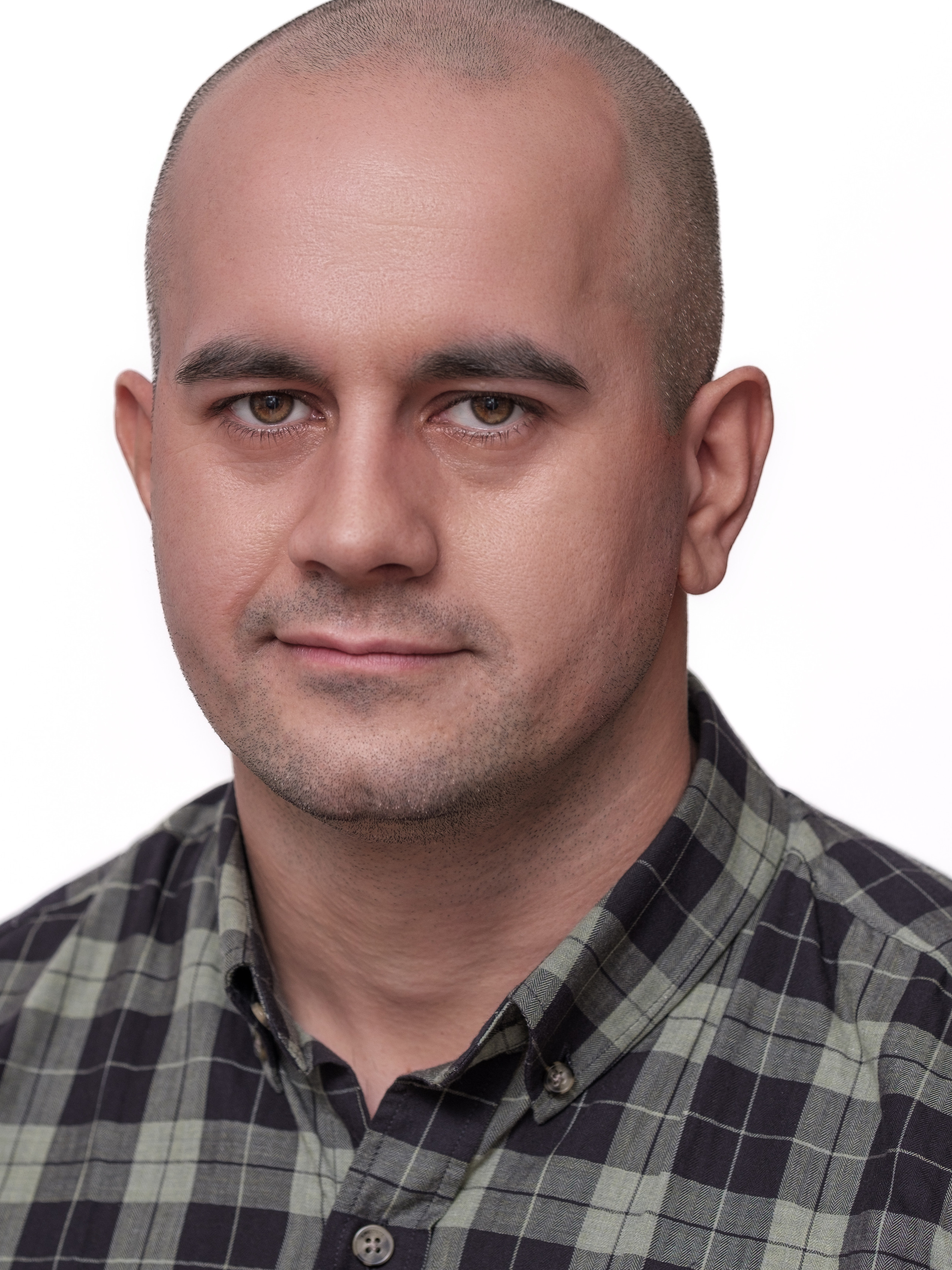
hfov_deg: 9.5
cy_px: 538
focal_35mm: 157
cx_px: 465
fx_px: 5757
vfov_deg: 12.6
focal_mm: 90
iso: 160
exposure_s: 1/160
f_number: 4
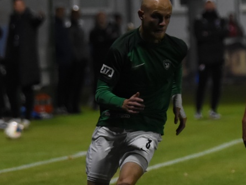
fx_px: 4325
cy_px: 156
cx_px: 153
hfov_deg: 3.3
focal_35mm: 609
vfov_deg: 2.4
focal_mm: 125
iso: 2000
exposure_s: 1/640
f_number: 2.8
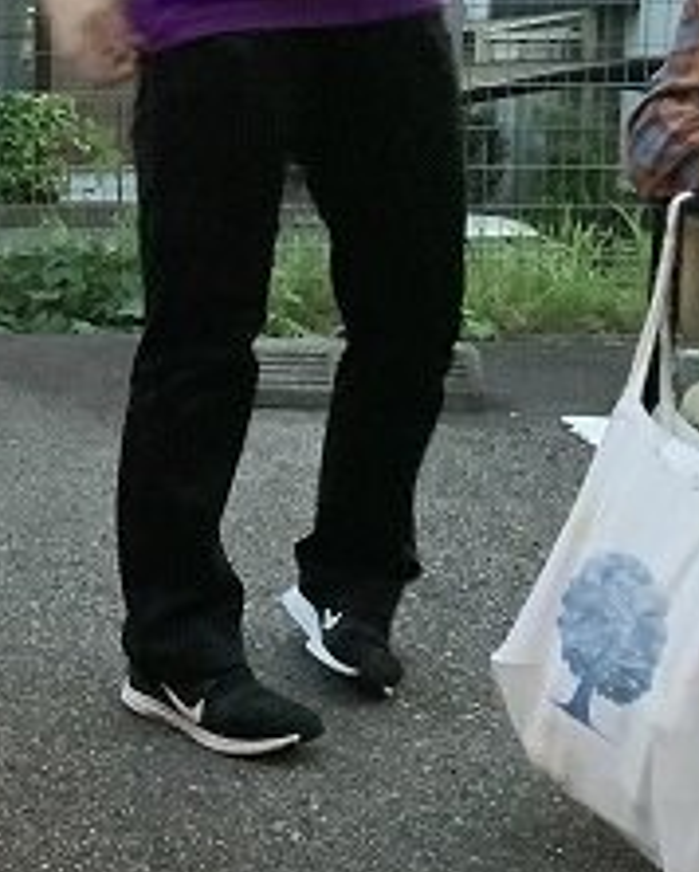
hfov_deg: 20.6
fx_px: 1756
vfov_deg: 27.8
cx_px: -204
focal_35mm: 68
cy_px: 316
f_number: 2.4
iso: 800
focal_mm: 3.3
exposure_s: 1/17
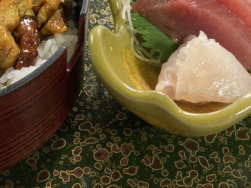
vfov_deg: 19.8
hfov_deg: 27.0
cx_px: 120
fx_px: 522
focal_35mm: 72
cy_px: -6
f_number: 1.8
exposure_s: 1/33
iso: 320
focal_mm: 3.99
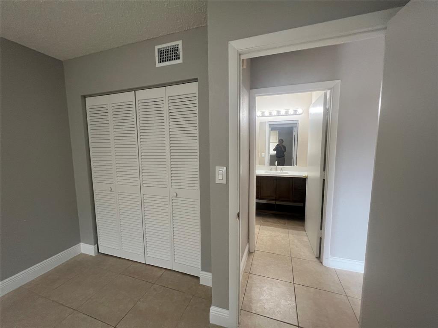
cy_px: 164
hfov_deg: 106.2
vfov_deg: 89.9
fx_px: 164
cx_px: 219
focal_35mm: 13
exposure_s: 1/120
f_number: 1.8
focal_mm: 1.57
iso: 160
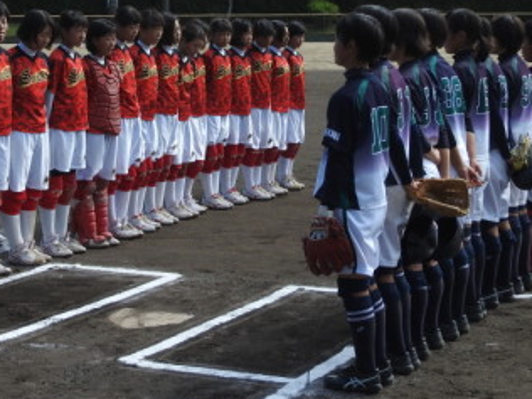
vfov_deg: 15.5
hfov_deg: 20.6
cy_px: 113
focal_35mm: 95
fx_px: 1460
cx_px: 190
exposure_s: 1/800
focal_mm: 9
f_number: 4
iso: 100
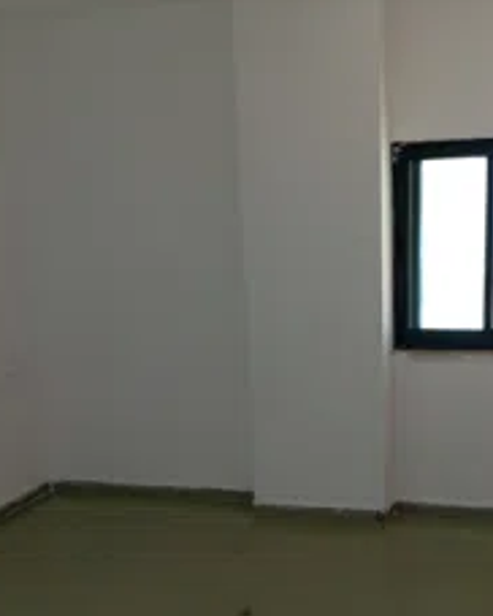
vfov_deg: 38.0
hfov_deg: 31.4
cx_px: 282
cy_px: 440
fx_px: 874
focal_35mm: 48
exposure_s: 1/50
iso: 147
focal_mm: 4.25
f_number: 1.8
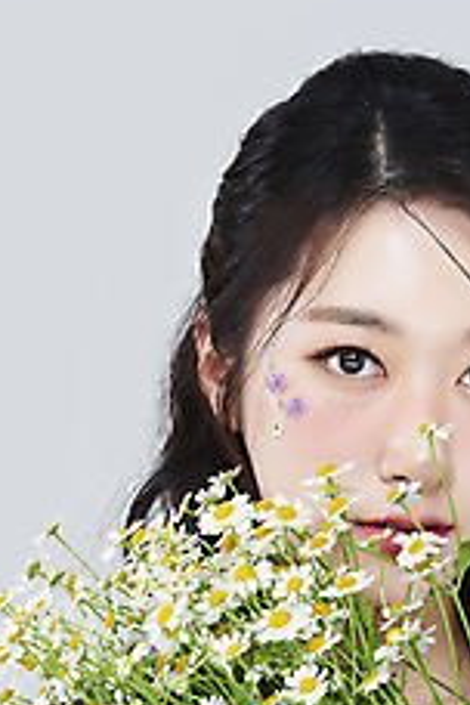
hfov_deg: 7.5
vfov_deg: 11.2
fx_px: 3603
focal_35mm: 184
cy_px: 424
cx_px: 354
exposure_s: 1/125
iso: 64
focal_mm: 105
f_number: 11
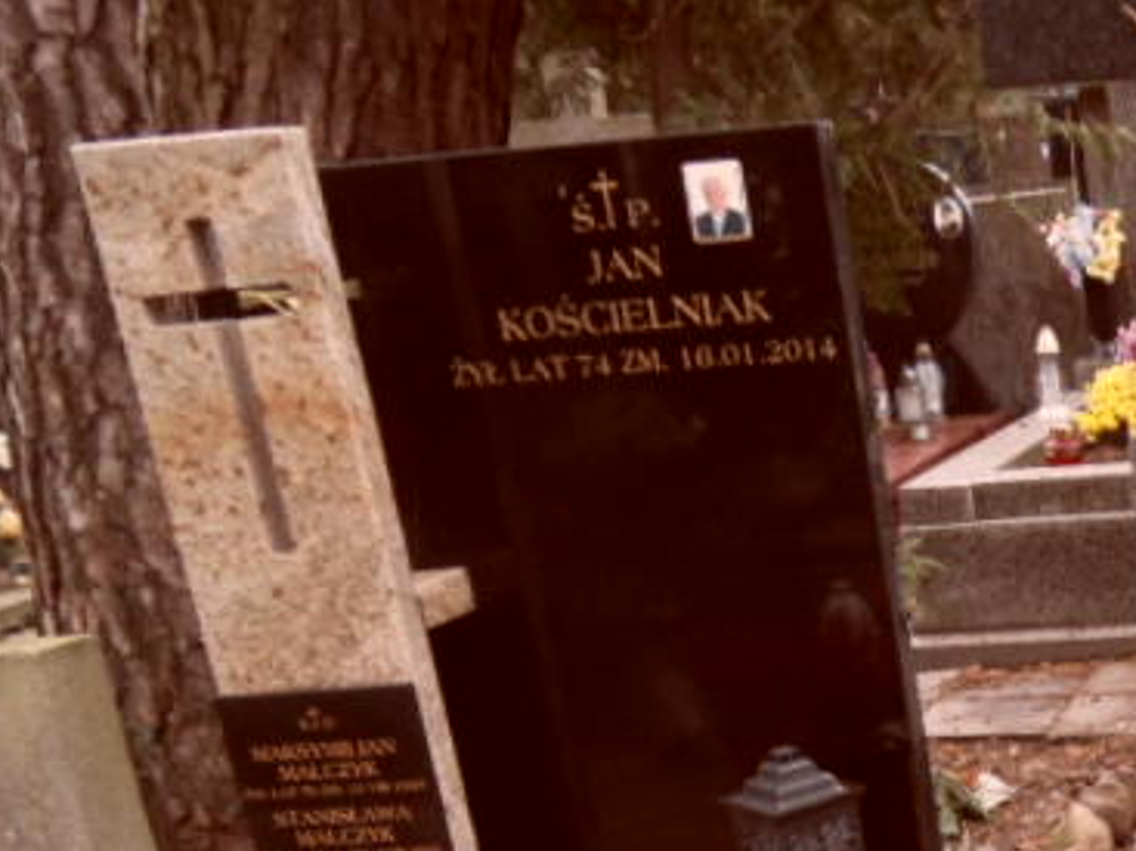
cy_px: 1009
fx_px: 2198
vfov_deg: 20.6
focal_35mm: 67
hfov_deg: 25.6
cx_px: 1411
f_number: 3.2
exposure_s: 1/30
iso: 100
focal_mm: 3.9
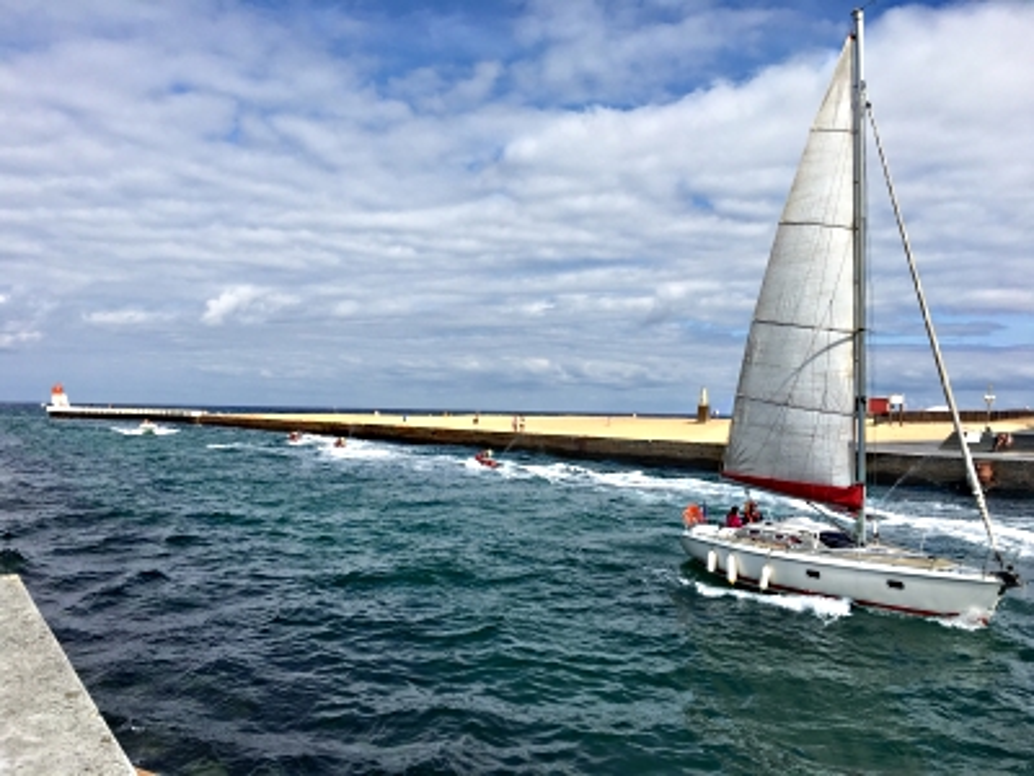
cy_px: 388
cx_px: 517
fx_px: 866
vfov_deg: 48.2
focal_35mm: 29
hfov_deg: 61.7
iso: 25
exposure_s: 1/2137
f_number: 2.2
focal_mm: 4.15
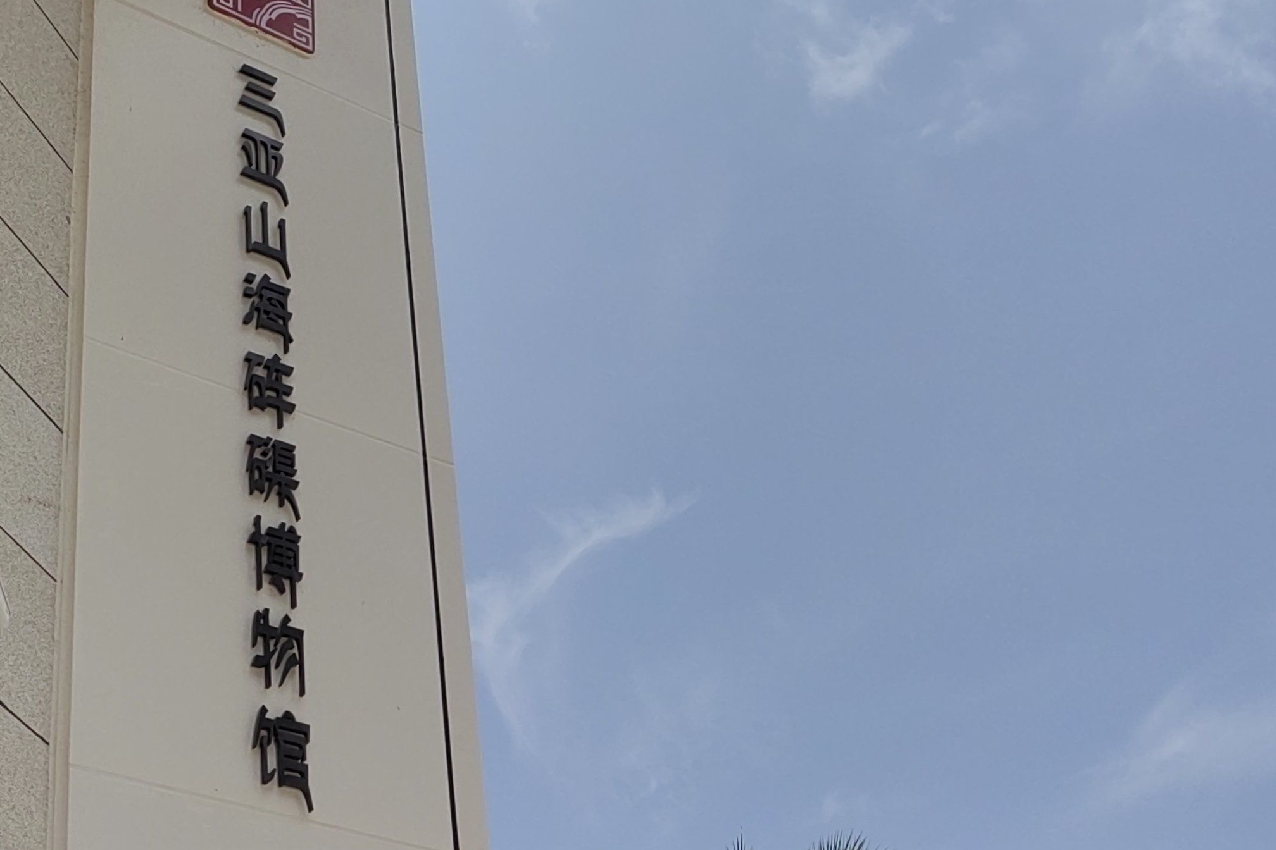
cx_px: 629
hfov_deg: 32.4
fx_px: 2197
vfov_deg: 21.9
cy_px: 504
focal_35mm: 62
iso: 50
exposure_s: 1/10000
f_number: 1.9
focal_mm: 5.52
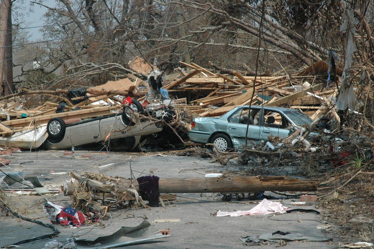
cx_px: 187
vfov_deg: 13.0
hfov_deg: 19.5
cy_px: 124
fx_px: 1090
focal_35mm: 105
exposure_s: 1/800
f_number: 14
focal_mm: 70
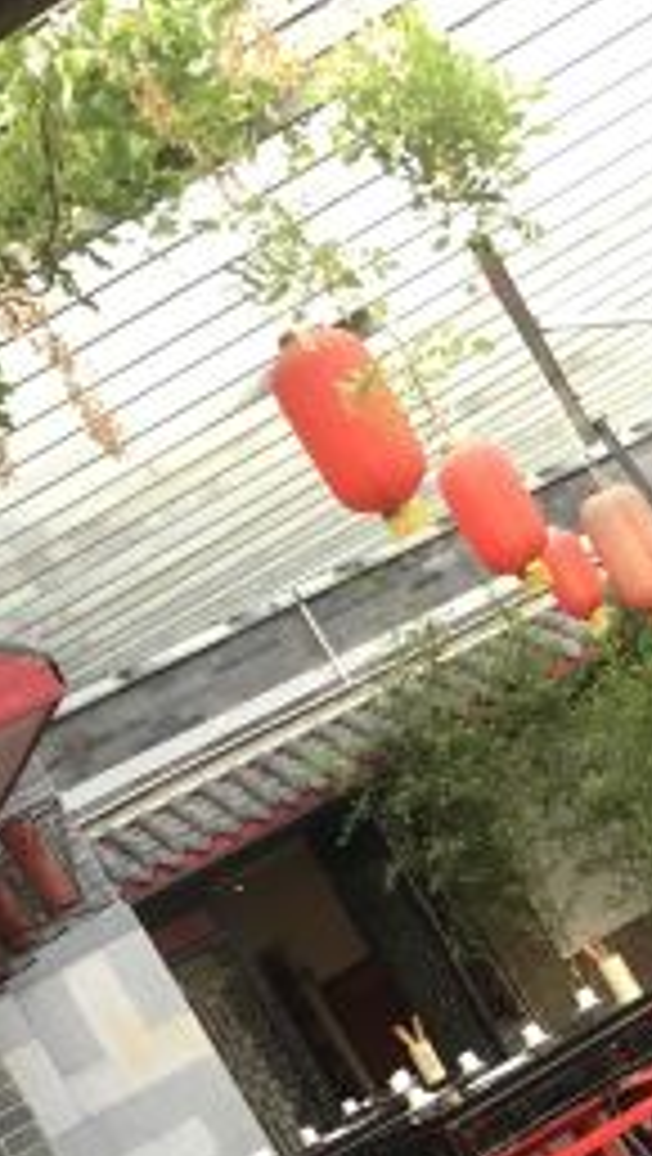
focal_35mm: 86
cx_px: 881
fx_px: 2637
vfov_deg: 24.0
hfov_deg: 13.5
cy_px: 1068
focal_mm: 4.15
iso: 32
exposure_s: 1/33
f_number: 2.2
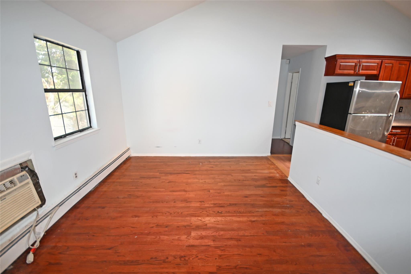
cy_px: 137
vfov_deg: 77.3
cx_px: 206
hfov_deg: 100.4
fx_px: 171
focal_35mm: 15
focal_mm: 10
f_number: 4
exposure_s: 1/60
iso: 200
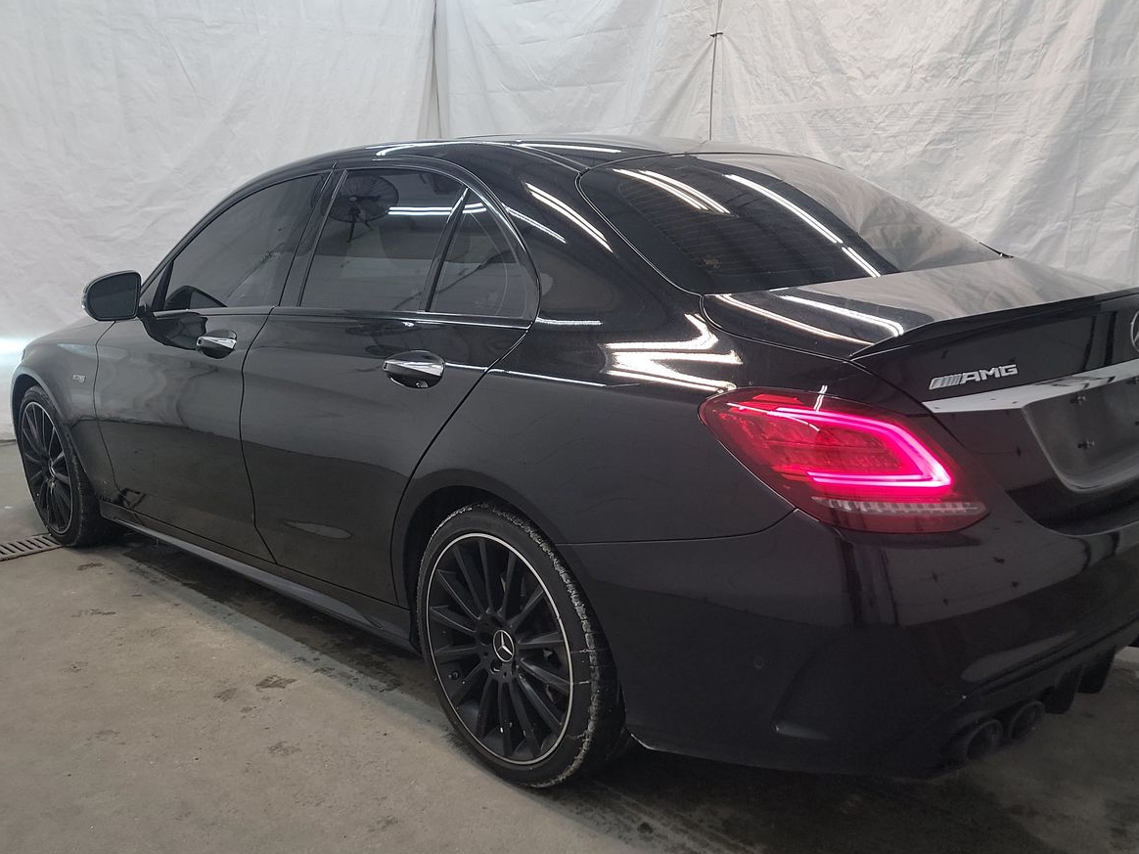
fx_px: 1086
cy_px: 496
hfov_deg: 55.1
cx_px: 652
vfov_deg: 42.8
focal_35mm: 33
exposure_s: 1/59
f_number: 1.8
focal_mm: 6.7
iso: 123
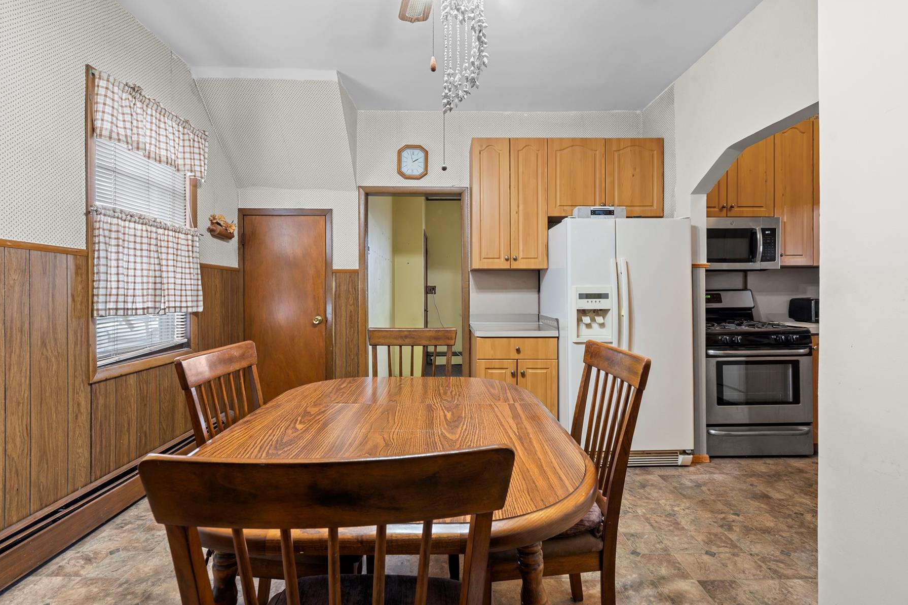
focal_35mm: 16
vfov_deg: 73.7
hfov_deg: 96.7
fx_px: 403
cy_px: 287
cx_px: 446
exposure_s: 1
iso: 320
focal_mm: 14
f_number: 10
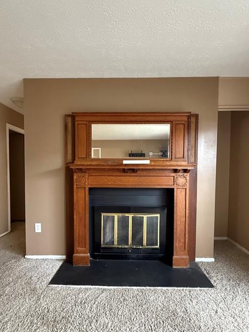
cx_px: 124
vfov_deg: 90.9
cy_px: 177
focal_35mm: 17
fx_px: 163
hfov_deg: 74.7
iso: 1000
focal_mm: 2.22
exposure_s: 1/60
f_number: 2.2
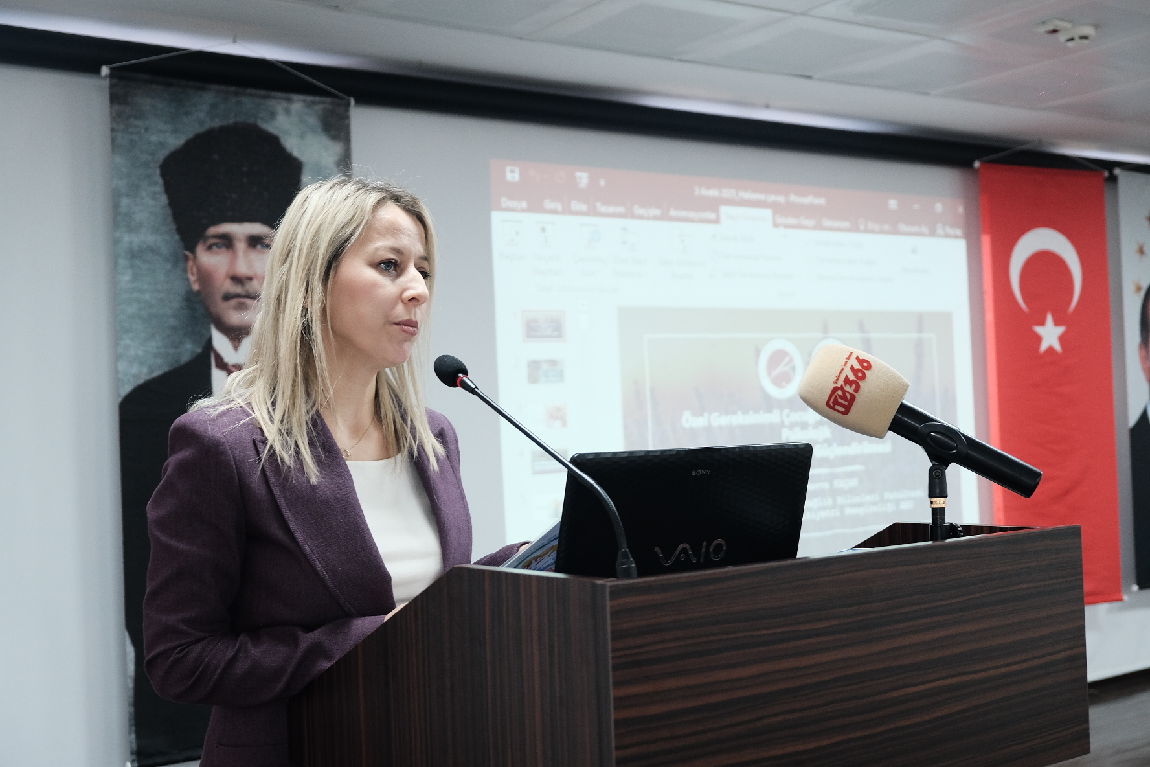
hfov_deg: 45.4
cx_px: 575
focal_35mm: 43
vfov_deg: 31.2
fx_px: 1374
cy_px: 384
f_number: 3.2
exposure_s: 1/100
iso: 1250
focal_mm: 28.9
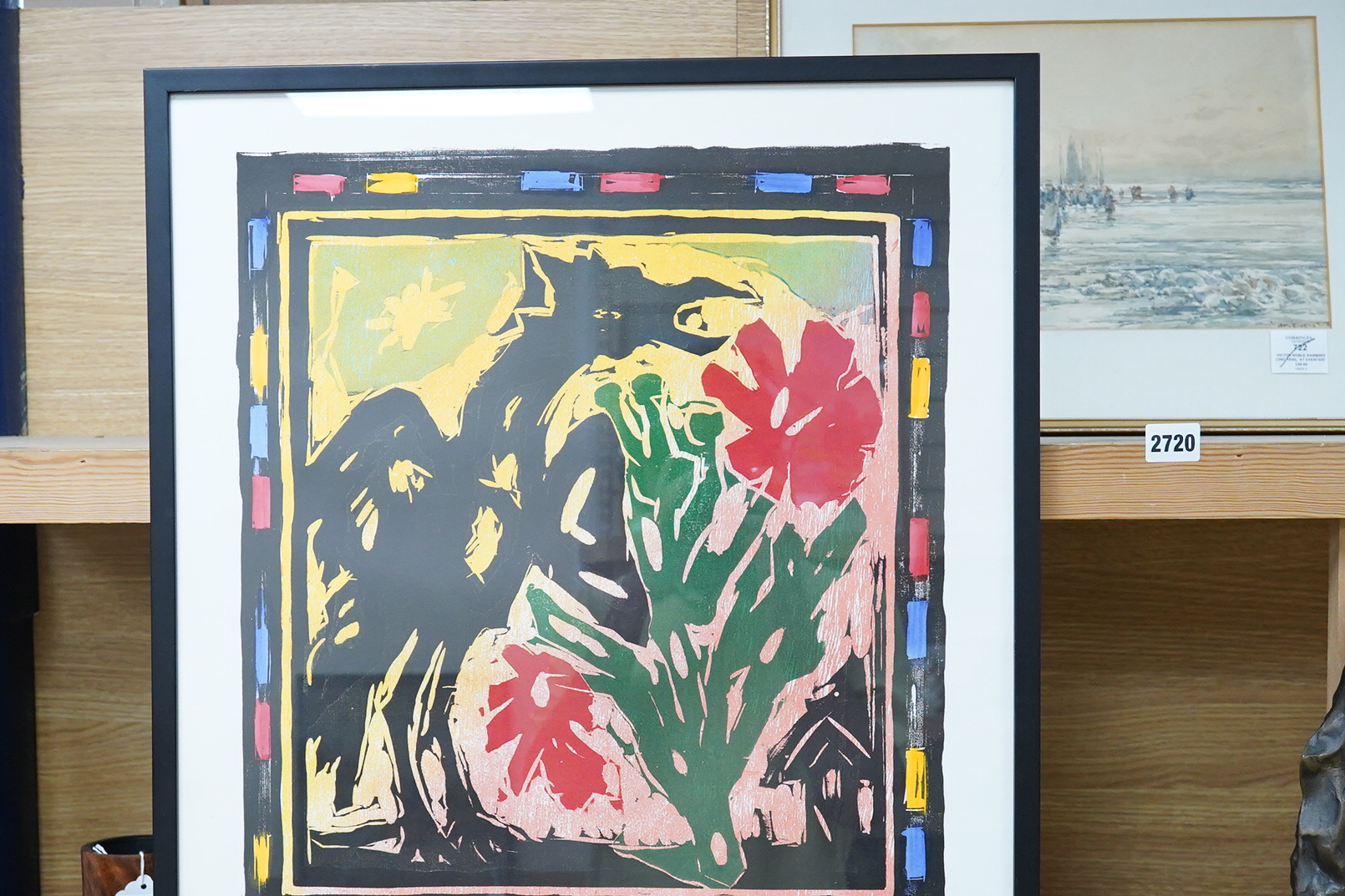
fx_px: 2055
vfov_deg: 24.6
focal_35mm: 55
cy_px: 547
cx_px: 605
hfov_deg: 36.2
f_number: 9
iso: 2500
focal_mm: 30
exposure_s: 1/160
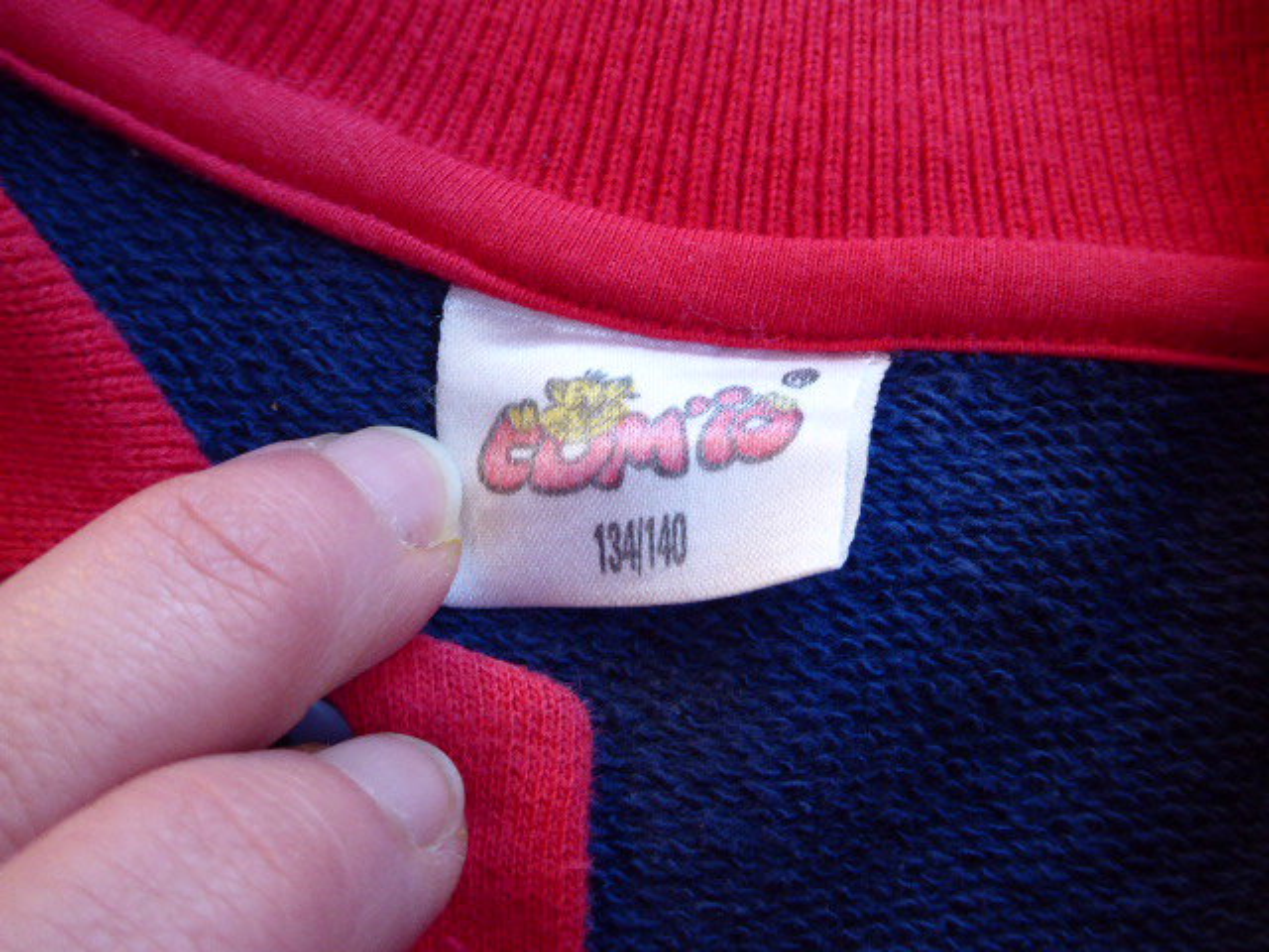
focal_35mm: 36
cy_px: 476
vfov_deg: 39.7
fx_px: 1320
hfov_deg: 51.4
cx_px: 634
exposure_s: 1/40
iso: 400
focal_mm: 6.3
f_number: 3.7
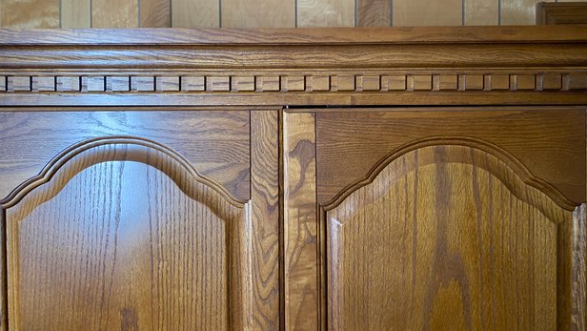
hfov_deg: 66.0
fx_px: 452
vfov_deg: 39.8
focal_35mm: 29
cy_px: 115
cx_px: 296
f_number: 1.8
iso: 200
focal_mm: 4.25
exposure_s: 1/60
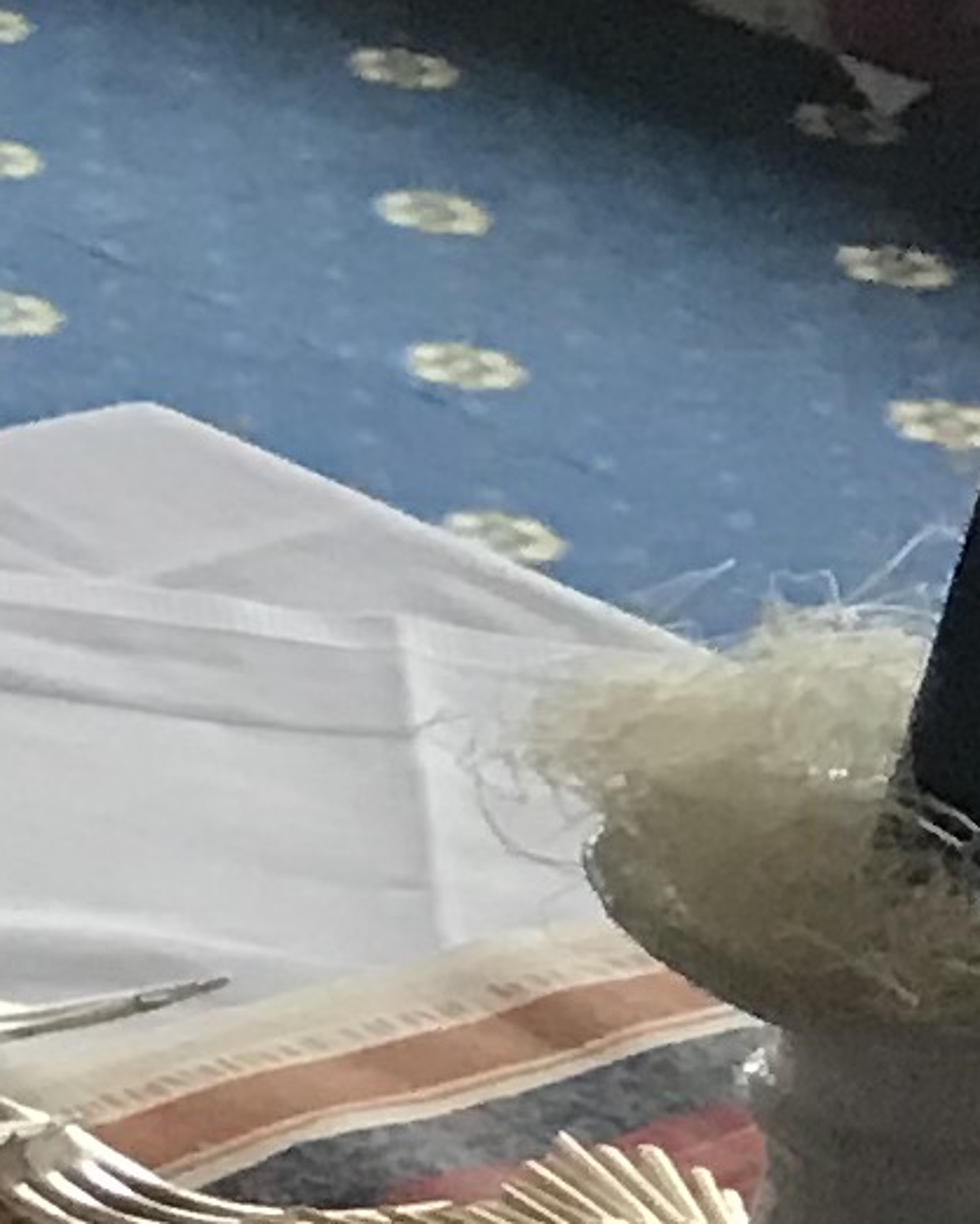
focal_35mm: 211
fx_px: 7645
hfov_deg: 5.7
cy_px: 279
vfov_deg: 9.1
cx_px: -3664
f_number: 1.8
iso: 40
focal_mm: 3.99
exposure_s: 1/25
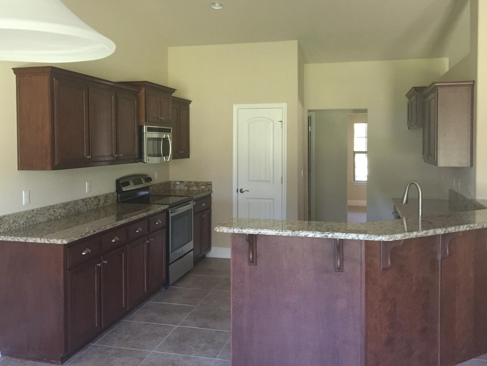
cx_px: 226
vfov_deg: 42.9
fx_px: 464
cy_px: 159
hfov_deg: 55.3
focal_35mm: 33
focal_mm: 4.15
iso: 125
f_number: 2.2
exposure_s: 1/15
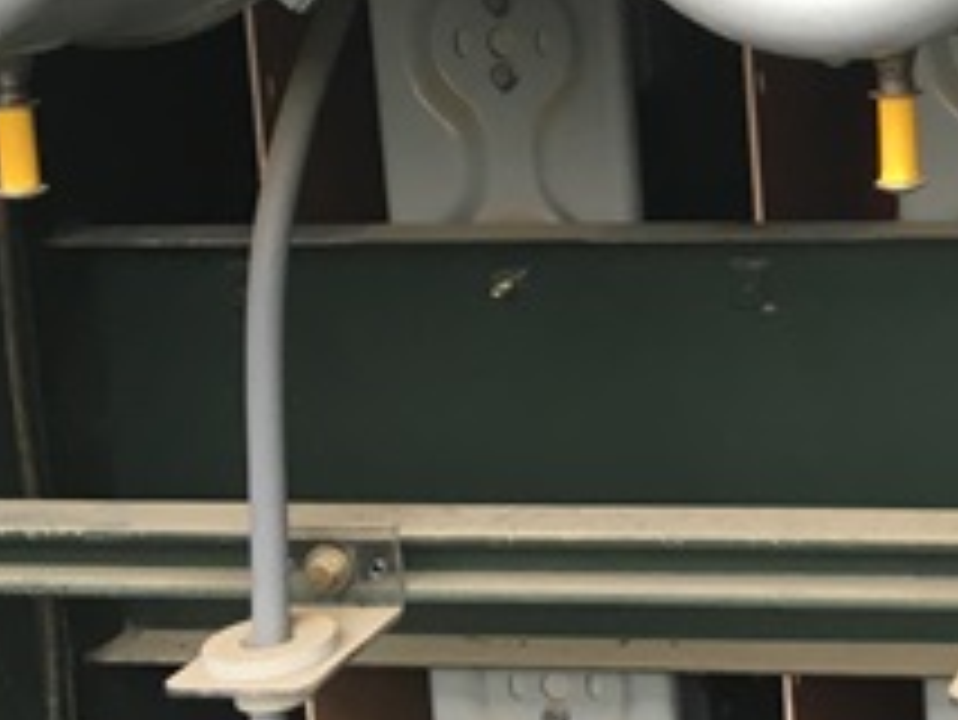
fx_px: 2409
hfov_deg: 20.4
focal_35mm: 87
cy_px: 94
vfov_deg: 16.8
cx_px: 1264
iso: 25
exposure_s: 1/40
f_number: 2.2
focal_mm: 4.15
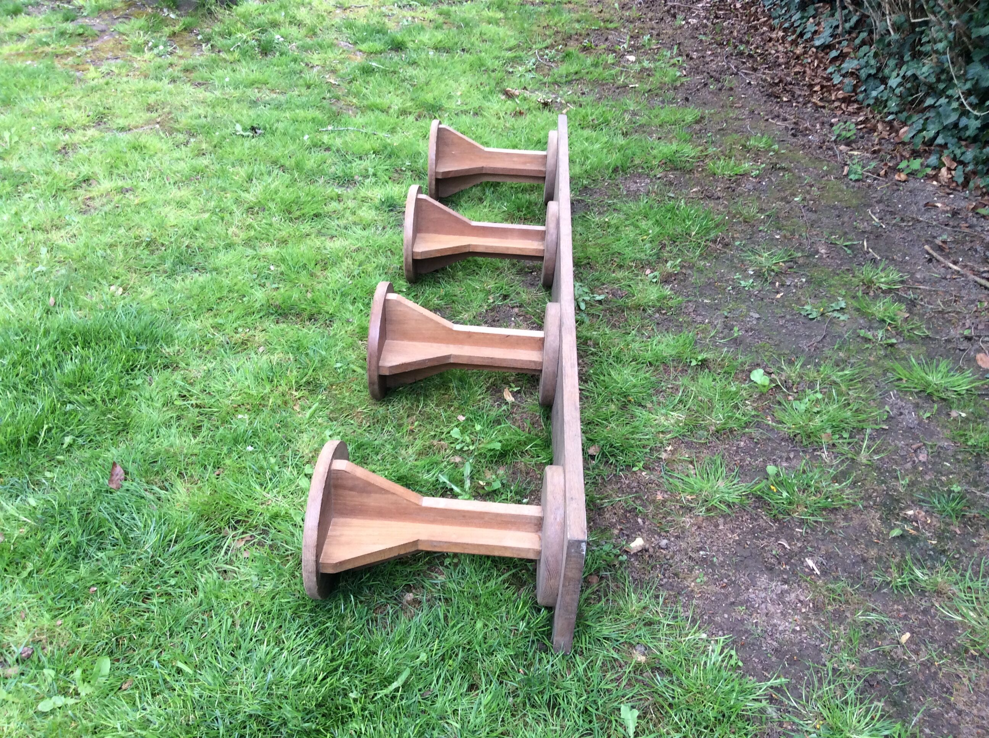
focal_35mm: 32
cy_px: 369
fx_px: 913
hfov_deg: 56.9
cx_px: 494
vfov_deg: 44.1
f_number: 2.4
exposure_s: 1/100
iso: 40
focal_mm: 3.3
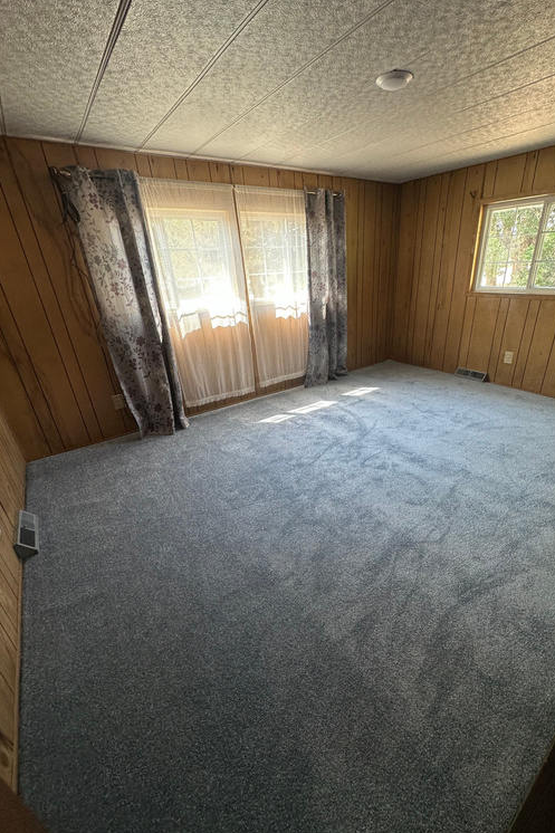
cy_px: 427
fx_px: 347
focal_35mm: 15
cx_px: 312
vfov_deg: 100.4
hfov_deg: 77.0
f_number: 2.2
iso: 125
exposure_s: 1/120
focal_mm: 2.22
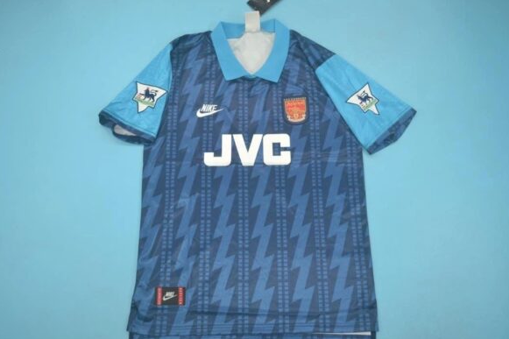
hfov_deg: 60.3
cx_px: 259
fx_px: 438
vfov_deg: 42.3
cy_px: 174
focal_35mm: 31
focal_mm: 20
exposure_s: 1/125
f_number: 3.8
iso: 200
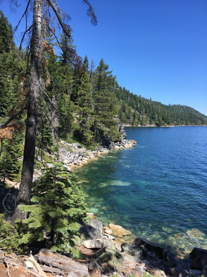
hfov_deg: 48.2
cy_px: 138
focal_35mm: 29
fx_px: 231
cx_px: 104
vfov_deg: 61.7
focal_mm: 4.15
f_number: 2.2
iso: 25
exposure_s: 1/845
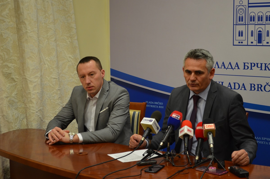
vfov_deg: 18.8
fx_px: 539
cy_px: 90
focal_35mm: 72
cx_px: 135
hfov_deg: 28.1
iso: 800
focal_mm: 48
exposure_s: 1/50
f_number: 5.3
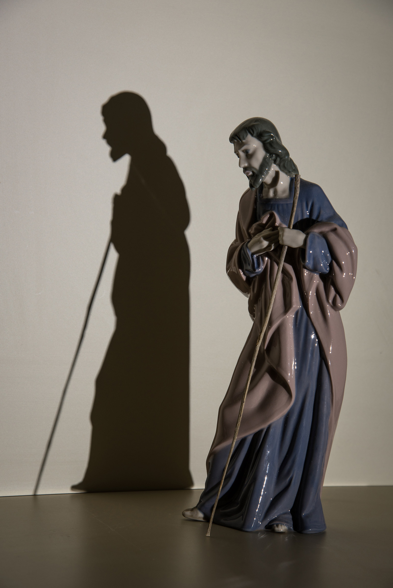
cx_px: 196
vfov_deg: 20.4
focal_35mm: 100
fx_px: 1636
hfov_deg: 13.7
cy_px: 294
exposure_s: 6
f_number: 9
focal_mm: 100
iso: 320
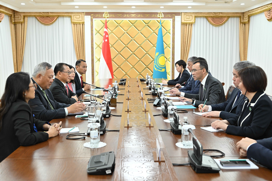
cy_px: 90
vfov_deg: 33.4
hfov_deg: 48.5
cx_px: 136
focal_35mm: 40
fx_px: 302
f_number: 4
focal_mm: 40
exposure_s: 1/250
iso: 2000
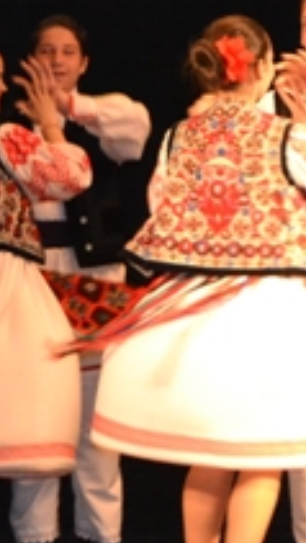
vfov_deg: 4.4
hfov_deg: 2.5
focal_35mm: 486
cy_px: 139
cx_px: 316
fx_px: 6995
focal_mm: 85
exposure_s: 1/60
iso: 3200
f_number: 5.6
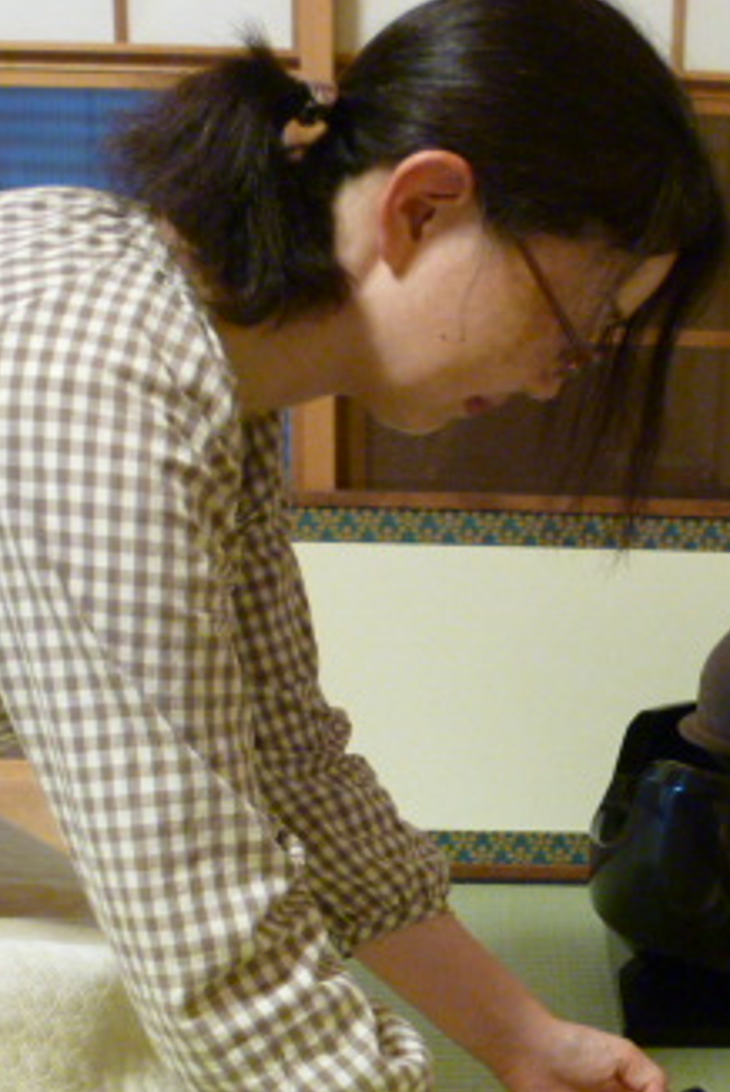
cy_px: 744
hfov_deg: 25.8
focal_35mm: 51
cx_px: 633
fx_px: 1548
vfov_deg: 38.3
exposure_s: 1/13
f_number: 2.8
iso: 400
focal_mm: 4.5
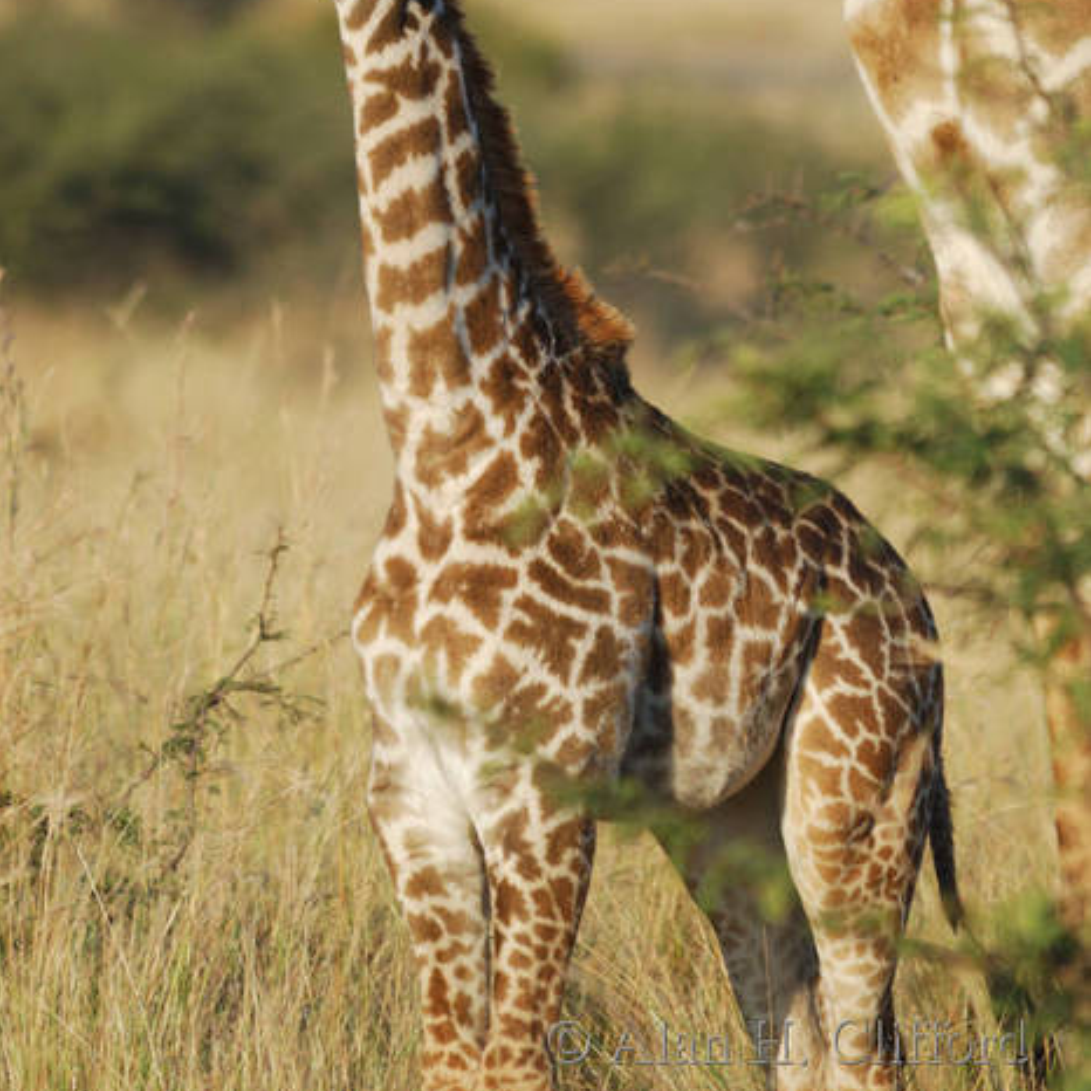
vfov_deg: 2.3
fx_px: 27349
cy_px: 279
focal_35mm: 767
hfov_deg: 2.3
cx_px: 546
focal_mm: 400
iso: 220
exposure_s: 1/400
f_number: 5.6
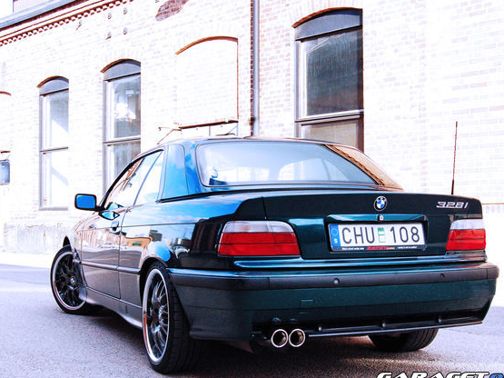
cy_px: 193
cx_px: 242
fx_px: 750
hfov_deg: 37.1
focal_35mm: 52
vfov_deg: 28.3
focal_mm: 31
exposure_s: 1/320
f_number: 13
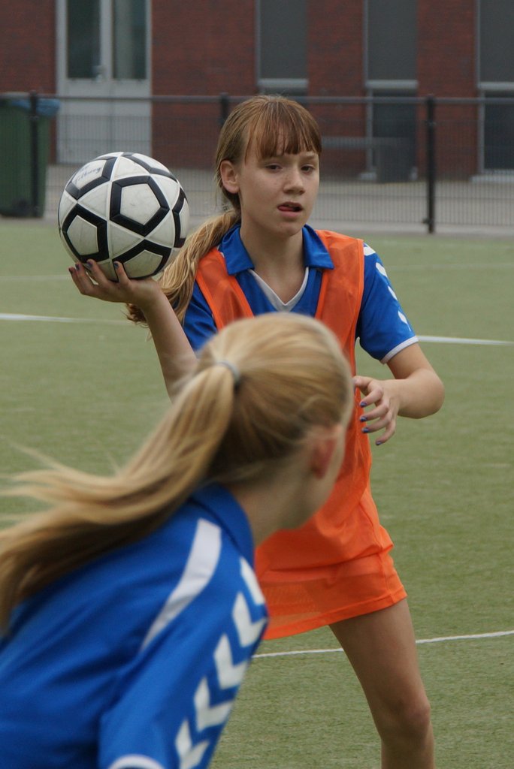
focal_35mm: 150
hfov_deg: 9.2
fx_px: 3208
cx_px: 257
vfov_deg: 13.7
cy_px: 384
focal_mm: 100
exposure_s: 1/640
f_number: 6.3
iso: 320
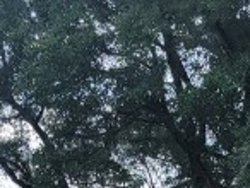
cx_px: -103
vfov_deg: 8.0
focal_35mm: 168
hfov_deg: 11.4
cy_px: 492
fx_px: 1215
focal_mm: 6.7
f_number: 1.8
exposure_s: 1/135
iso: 16
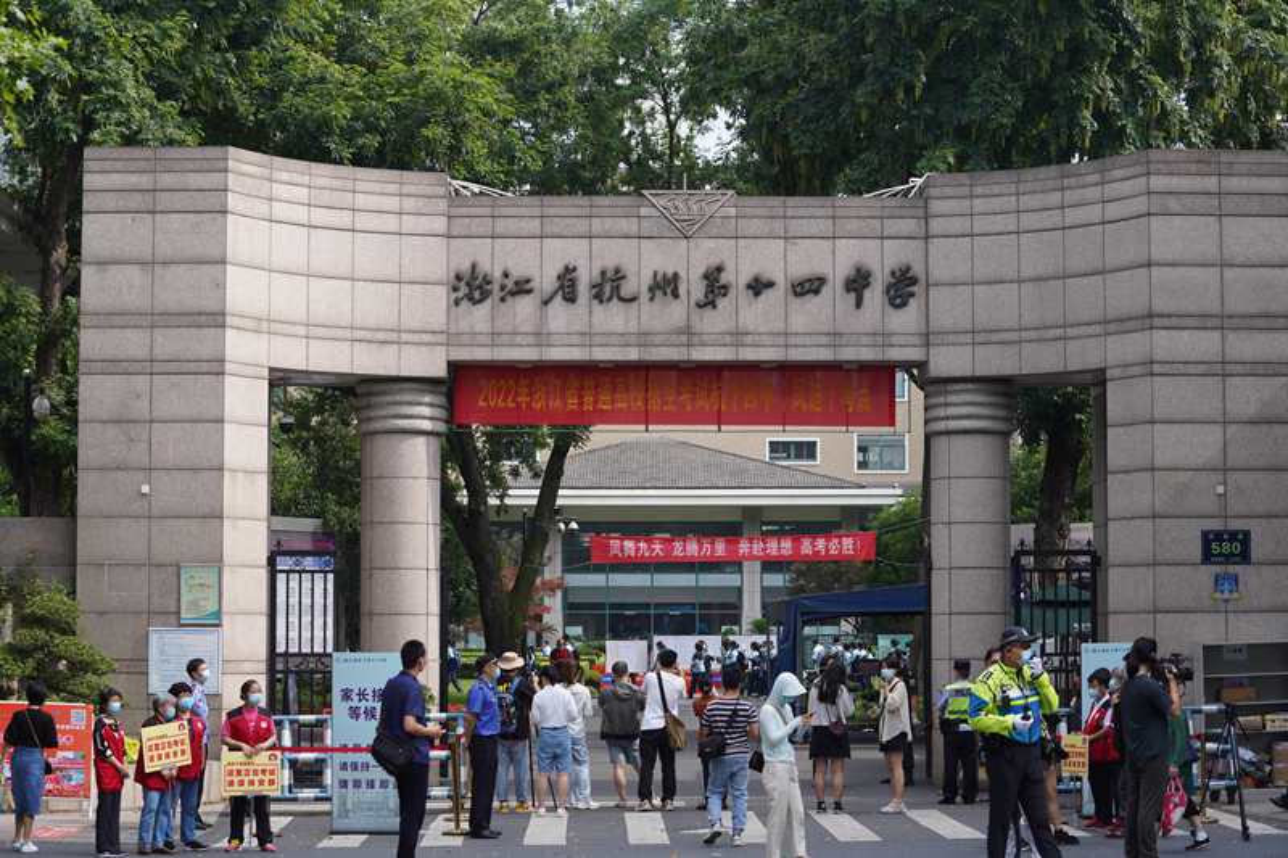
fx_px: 2647
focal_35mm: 74
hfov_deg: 27.3
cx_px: 644
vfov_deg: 18.4
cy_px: 429
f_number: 5
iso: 250
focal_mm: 74
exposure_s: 1/500
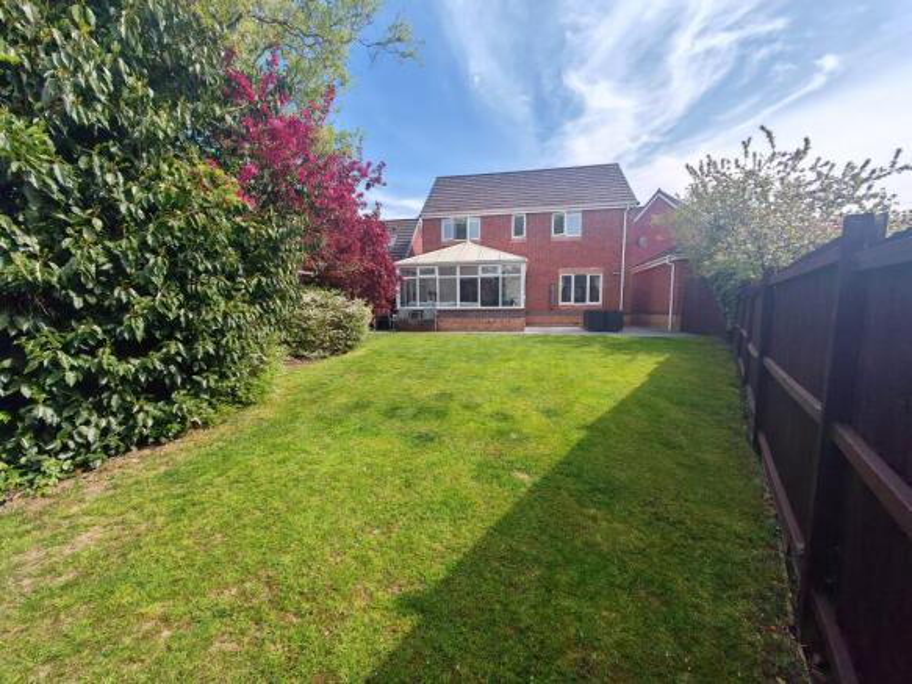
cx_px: 456
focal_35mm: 13
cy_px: 342
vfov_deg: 89.9
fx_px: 342
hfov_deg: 106.2
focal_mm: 1.82
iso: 50
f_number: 2
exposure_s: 1/620
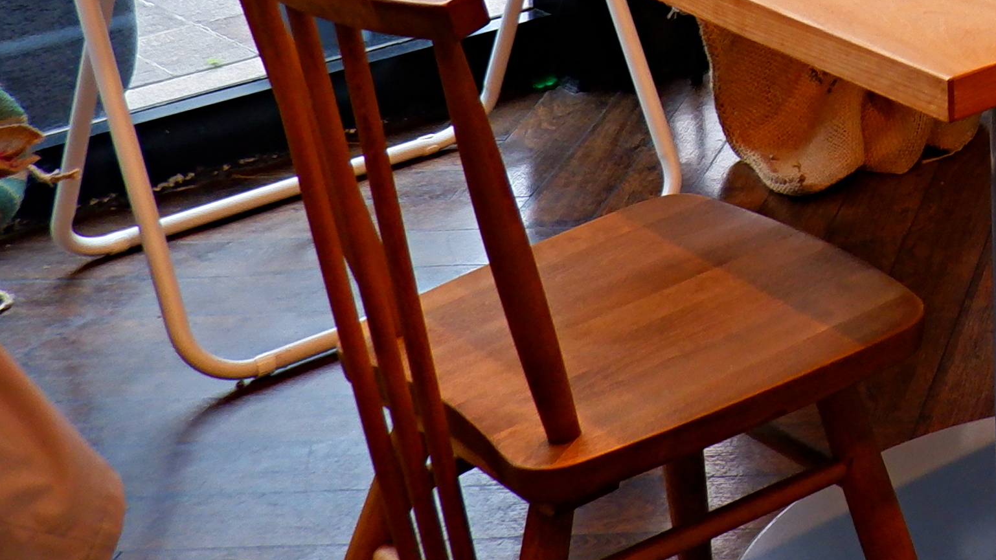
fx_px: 2482
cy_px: -728
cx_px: 1684
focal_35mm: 94
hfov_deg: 18.7
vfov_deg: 11.1
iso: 400
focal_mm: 15
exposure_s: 1/200
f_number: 3.5
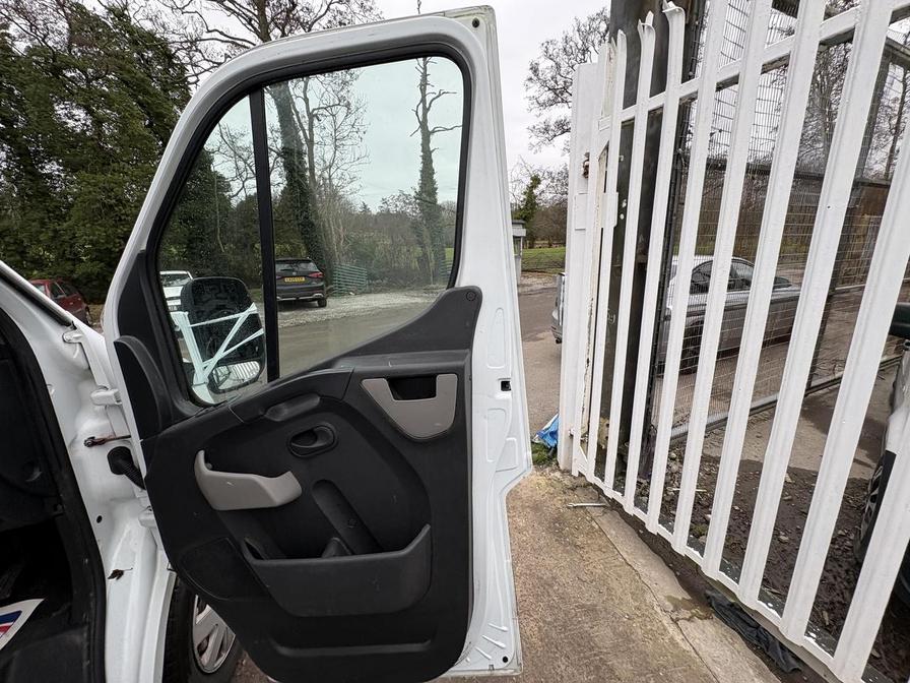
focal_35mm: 14
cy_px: 342
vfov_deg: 85.7
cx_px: 455
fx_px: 368
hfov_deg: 102.1
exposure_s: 1/253
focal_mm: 2.22
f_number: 2.2
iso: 40
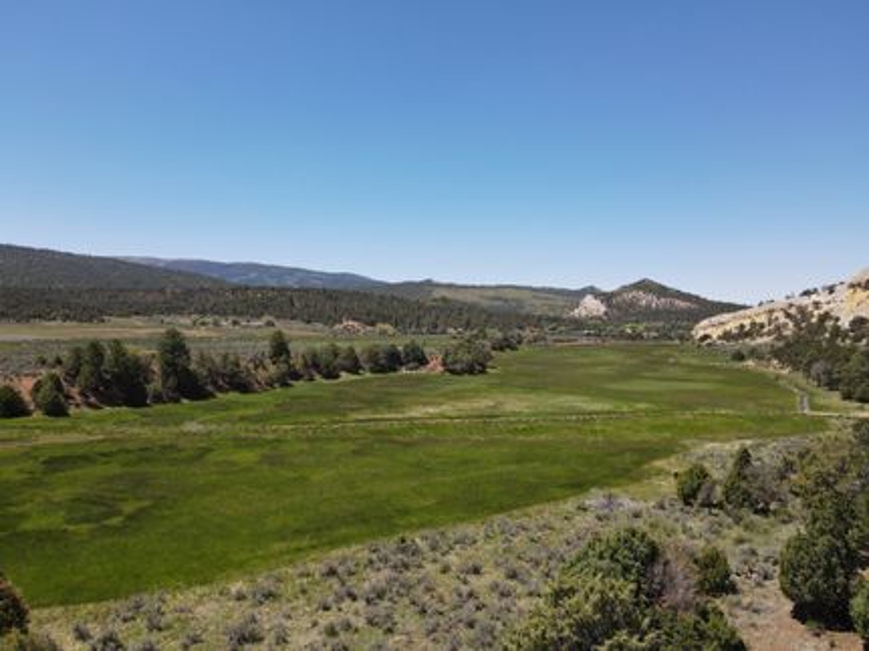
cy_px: 326
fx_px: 602
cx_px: 434
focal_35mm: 24
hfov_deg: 71.6
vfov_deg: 56.8
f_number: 2.8
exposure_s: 1/500
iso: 100
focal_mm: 4.5
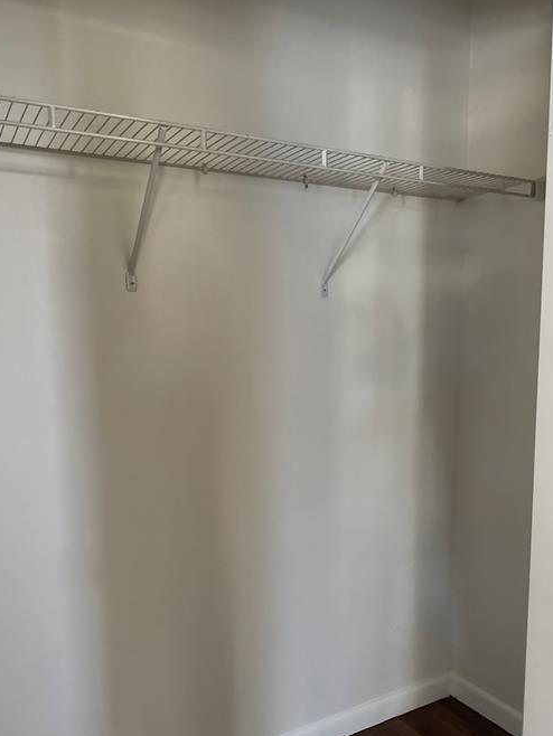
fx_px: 596
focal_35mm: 28
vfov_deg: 63.3
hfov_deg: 49.8
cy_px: 408
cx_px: 290
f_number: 1.78
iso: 800
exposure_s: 1/43
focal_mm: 6.76
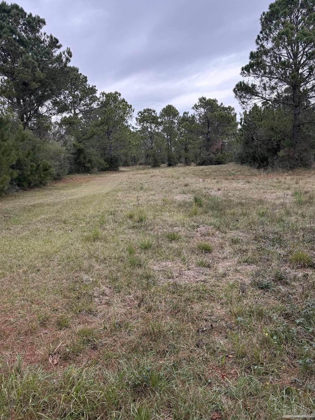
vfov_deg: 65.3
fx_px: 328
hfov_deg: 51.3
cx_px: 158
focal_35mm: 27
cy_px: 208
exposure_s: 1/791
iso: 64
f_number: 1.6
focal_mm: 5.96
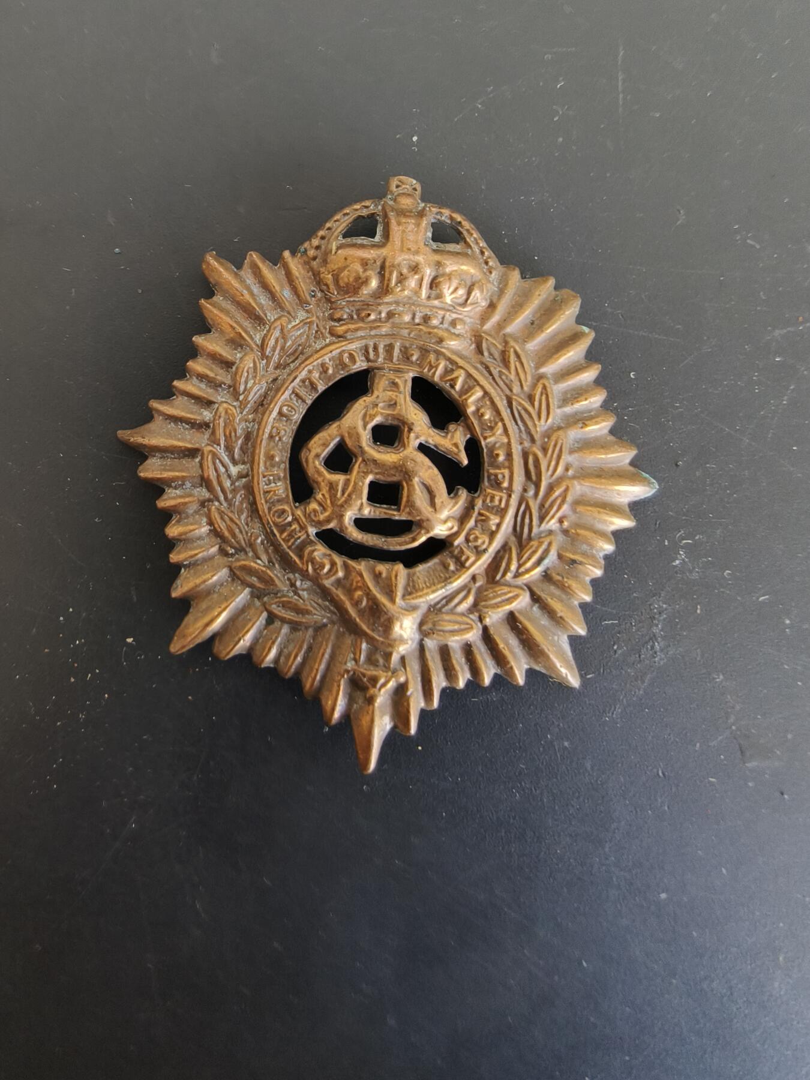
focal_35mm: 23
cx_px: 405
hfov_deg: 58.9
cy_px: 540
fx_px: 718
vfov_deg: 73.9
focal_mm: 2.32
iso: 320
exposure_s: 1/40.9
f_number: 2
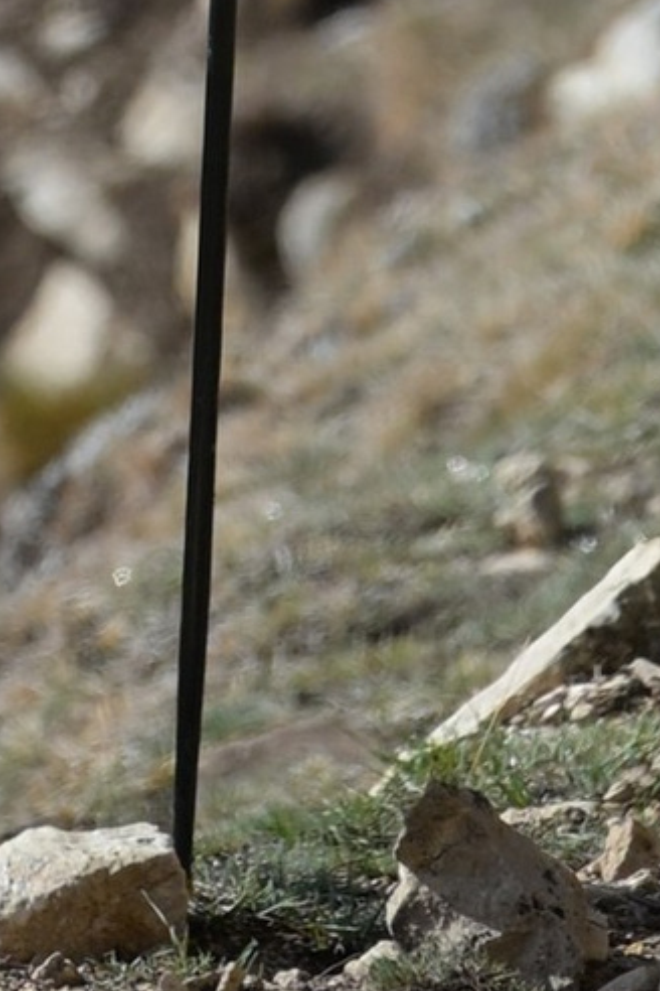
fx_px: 32145
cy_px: -1253
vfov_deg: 1.8
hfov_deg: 1.2
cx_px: -328
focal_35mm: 1169
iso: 250
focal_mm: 150
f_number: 4.5
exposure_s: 1/2000
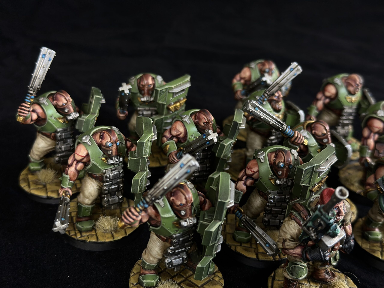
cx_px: 192
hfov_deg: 39.7
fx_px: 532
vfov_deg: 30.3
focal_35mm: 48
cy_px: 144
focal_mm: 6.86
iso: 125
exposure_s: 1/50
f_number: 1.78
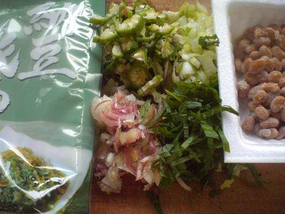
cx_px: 142
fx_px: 313
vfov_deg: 37.7
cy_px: 107
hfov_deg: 49.0
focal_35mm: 38
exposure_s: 1/80
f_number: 3.1
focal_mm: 6.3
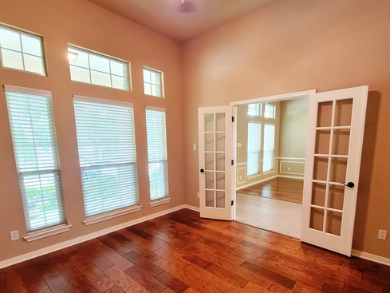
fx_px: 192
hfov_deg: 90.8
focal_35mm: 17
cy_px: 176
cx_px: 213
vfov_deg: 74.0
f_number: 2.2
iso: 500
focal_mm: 2.2
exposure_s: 1/29
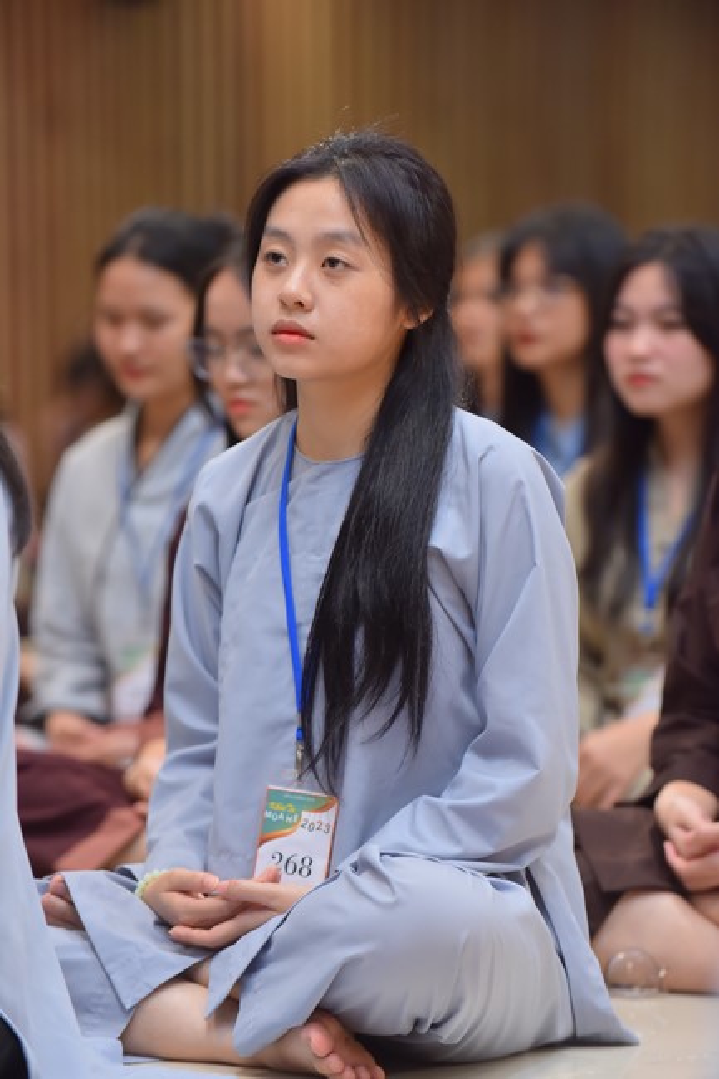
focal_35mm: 155
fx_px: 4646
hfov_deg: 8.8
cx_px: 360
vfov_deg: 13.3
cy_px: 540
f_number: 3.5
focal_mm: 155
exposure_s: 1/160
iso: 1000
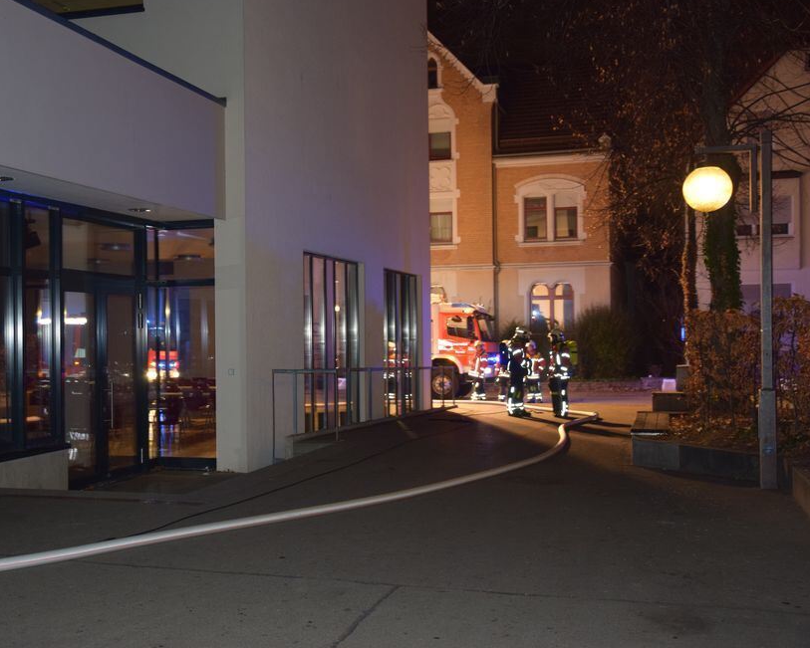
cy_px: 319
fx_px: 1079
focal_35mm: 45
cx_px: 321
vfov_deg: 33.5
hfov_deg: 40.9
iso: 800
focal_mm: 26
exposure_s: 1/10
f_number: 4
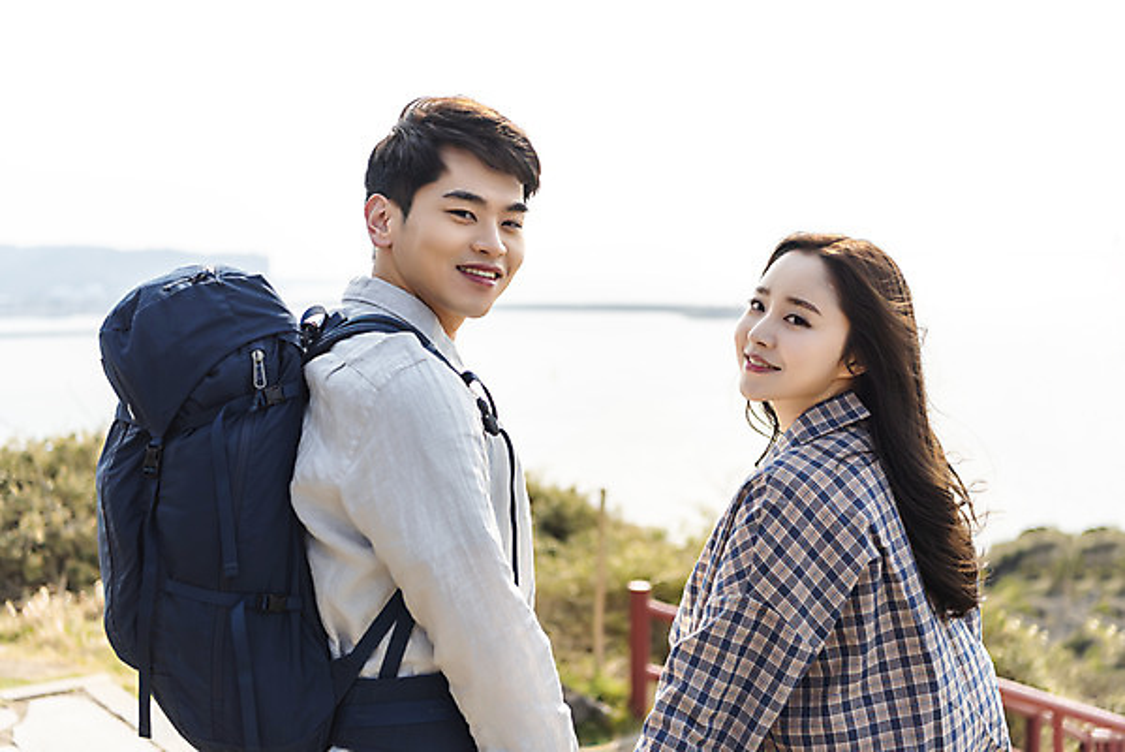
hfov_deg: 41.1
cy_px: 376
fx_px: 1501
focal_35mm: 48
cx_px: 562
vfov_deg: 28.1
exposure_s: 1/2000
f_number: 2.8
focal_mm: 48
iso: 100
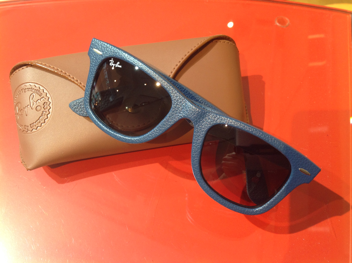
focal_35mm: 35
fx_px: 355
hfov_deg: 52.7
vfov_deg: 40.6
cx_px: 176
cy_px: 132
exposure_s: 1/17
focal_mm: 4.28
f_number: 2.4
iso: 100
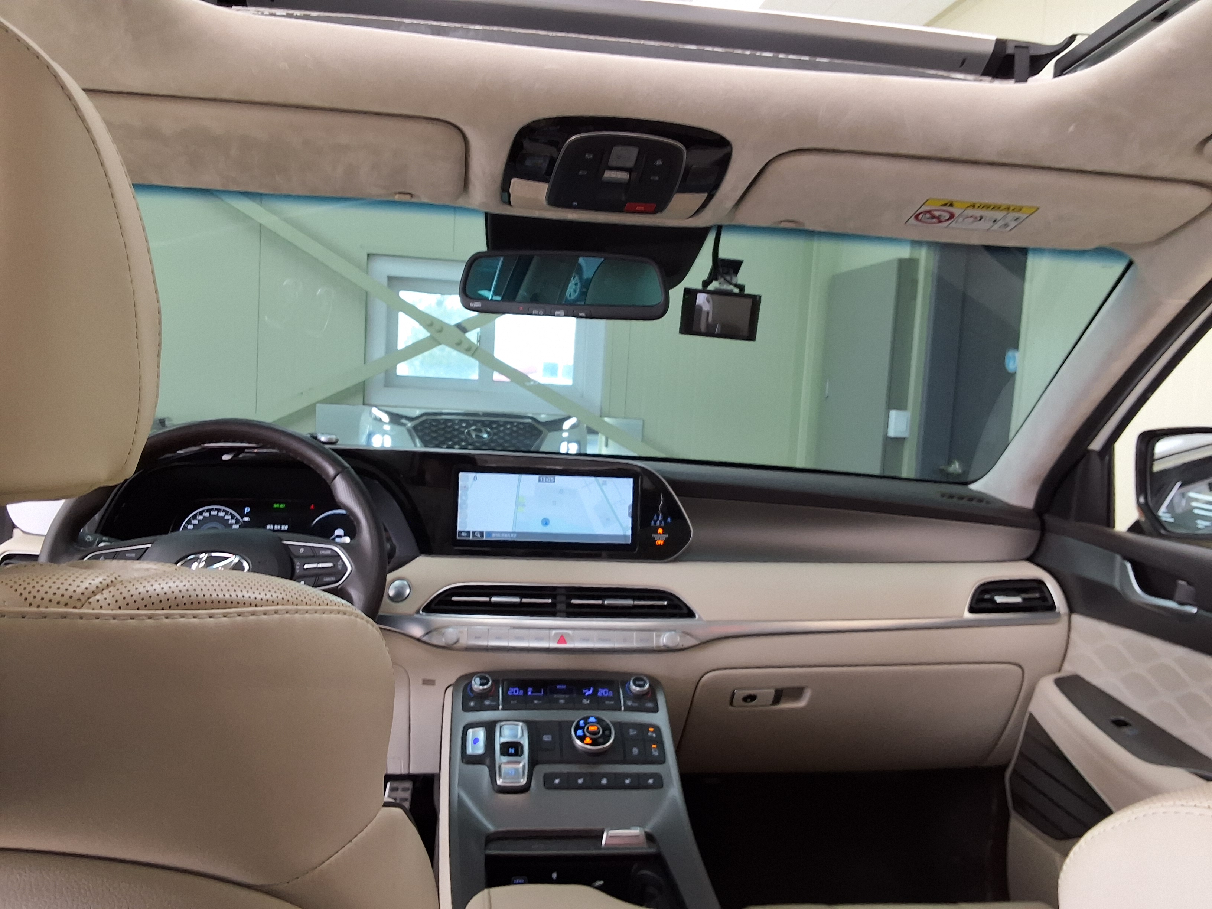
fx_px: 980
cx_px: 606
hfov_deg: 63.4
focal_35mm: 28
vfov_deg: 49.7
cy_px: 454
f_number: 1.9
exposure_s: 1/60
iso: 50
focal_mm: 2.91
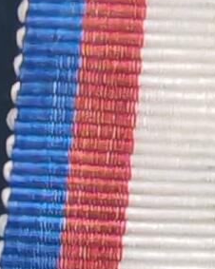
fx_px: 3360
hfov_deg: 3.7
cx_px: 283
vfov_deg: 4.5
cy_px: 690
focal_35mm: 422
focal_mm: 5.52
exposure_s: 1/33
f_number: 1.95
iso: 800
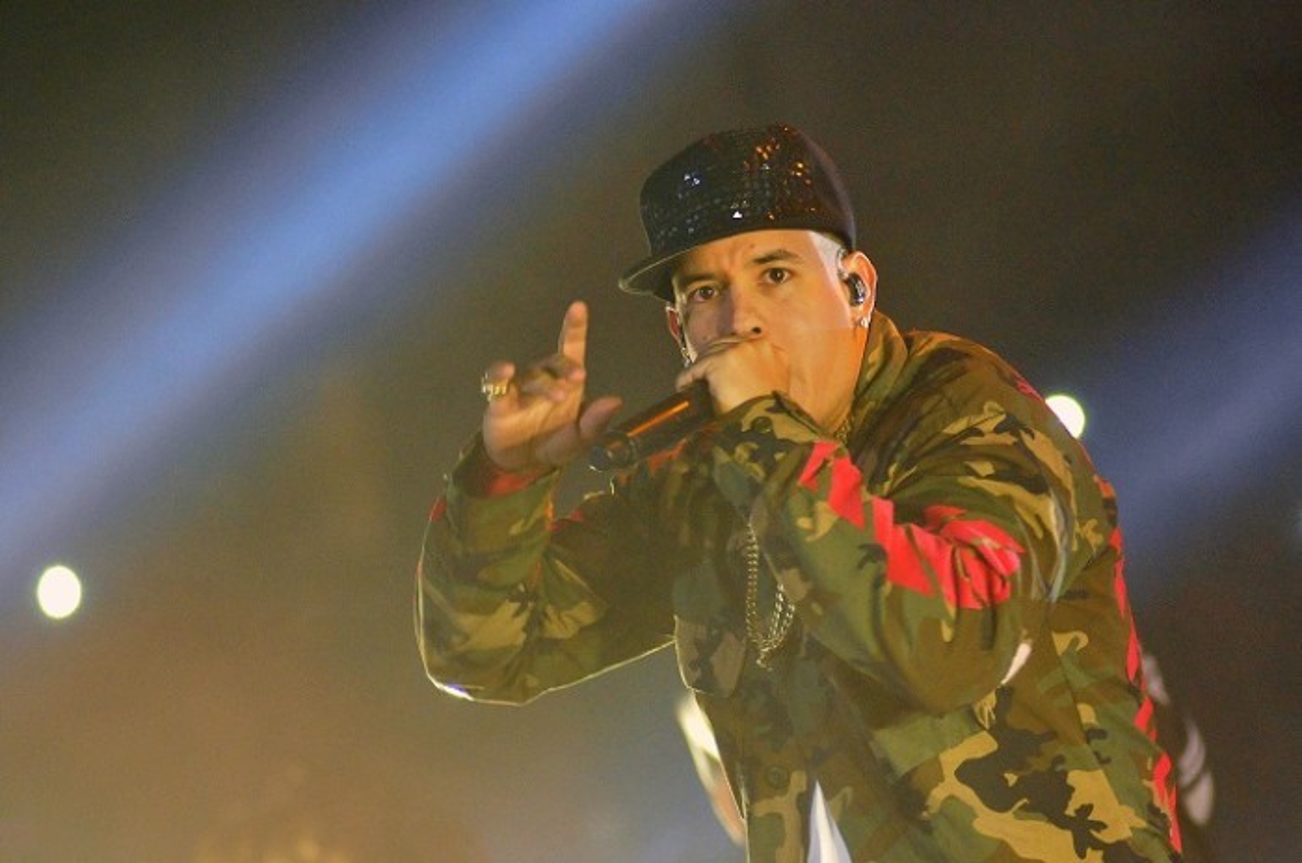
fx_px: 9206
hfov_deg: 8.1
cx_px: 651
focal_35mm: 255
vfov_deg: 5.4
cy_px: 432
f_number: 2.8
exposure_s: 1/250
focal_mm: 170
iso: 1600
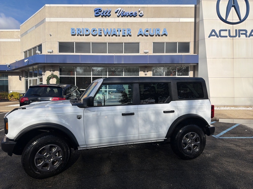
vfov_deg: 56.8
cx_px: 126
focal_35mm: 24
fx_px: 175
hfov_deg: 71.6
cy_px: 94
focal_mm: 6.76
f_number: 1.78
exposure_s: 1/7353
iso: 80
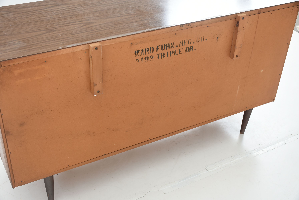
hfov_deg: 41.1
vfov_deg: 28.1
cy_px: 100
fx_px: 399
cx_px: 150
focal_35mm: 48
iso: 200
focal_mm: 32
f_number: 7.1
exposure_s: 1/125
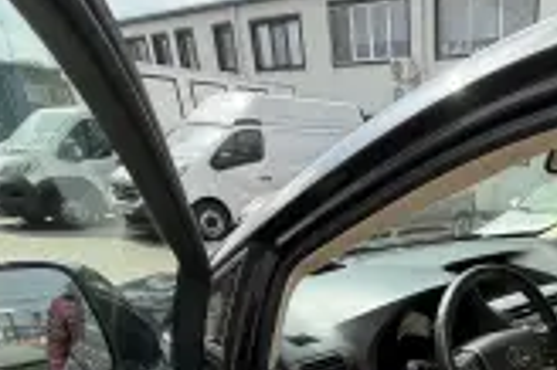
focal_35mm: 32
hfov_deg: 52.3
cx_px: 492
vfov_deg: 35.6
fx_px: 495
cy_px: 397
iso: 64
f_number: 2.2
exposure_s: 1/799
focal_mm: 2.22
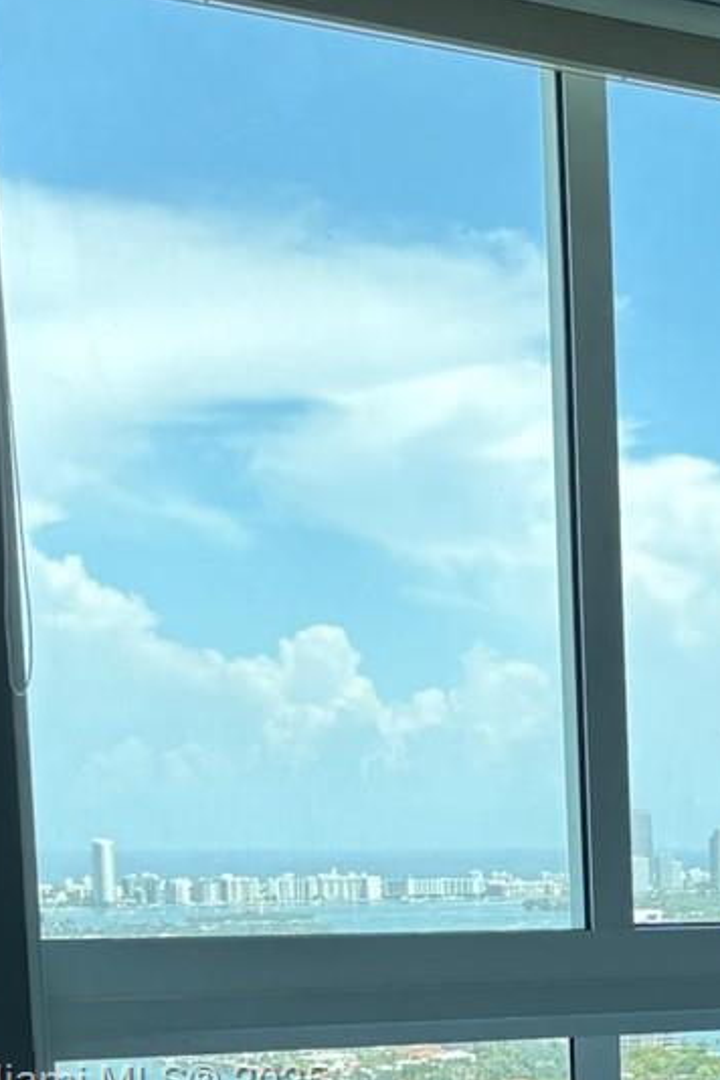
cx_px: 1298
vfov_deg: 23.9
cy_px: 1084
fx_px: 2430
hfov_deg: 14.7
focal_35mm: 81
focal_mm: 5.96
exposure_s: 1/421
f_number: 1.6
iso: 50
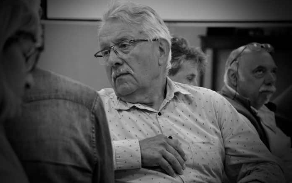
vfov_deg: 8.1
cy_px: 86
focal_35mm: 162
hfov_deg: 13.0
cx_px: 147
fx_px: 1286
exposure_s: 1/50
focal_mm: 105
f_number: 5.6
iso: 3200
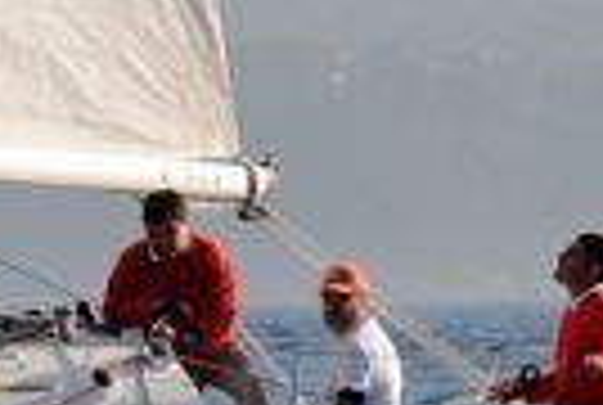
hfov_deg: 2.5
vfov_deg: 1.7
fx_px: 13799
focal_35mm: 822
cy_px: 16
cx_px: -184
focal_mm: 92
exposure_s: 1/640
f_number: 6.3
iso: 100
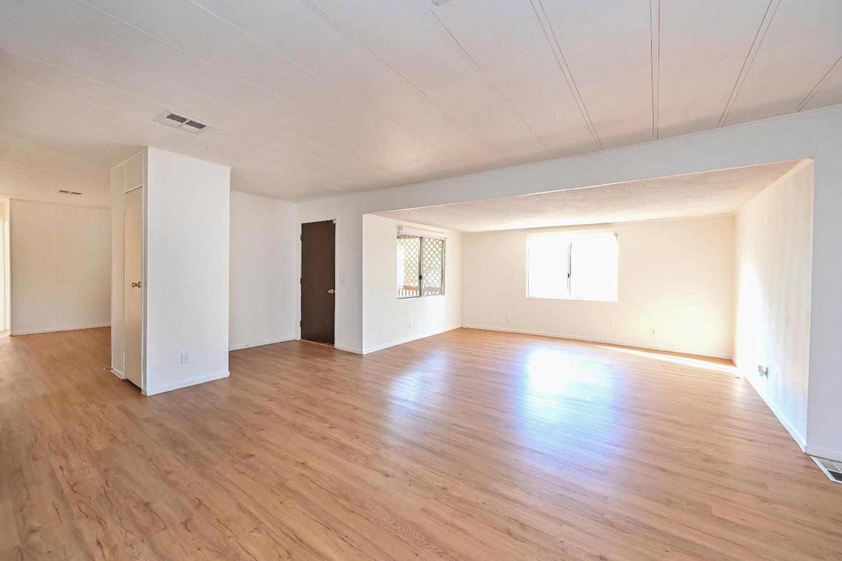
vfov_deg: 81.1
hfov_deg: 104.3
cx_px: 421
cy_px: 280
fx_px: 327
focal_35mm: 14
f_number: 7.1
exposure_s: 1/60
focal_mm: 14
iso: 3200
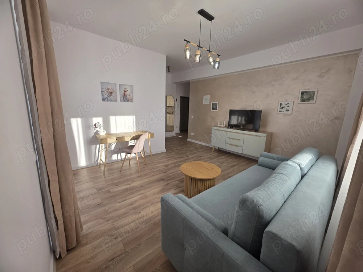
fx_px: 136
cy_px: 136
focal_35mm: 13
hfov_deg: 106.2
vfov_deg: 89.9
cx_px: 182
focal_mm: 2.2
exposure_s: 1/207
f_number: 1.9
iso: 40
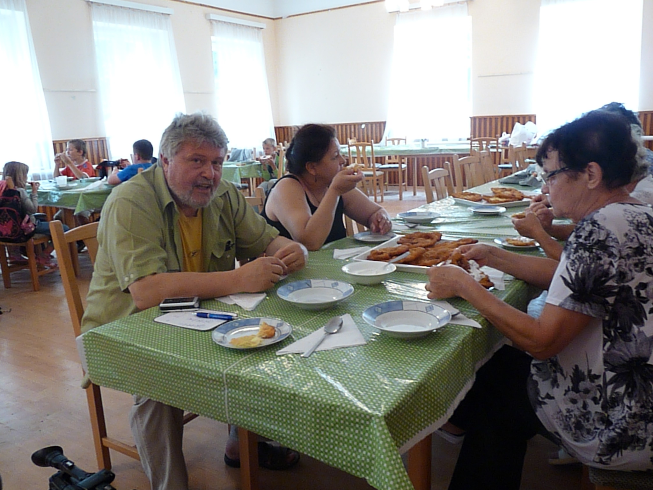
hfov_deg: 61.7
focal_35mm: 29
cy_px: 245
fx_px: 547
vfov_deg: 48.2
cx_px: 326
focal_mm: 5.2
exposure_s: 1/30
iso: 800
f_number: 2.8
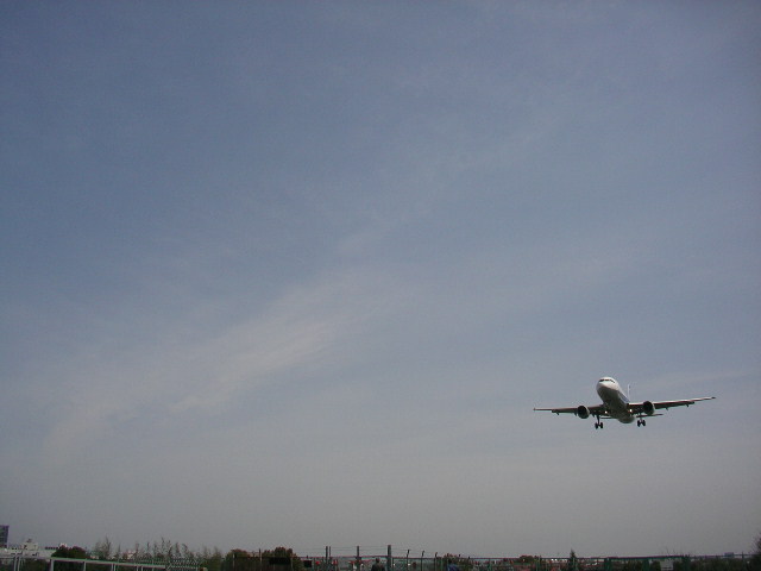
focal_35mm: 37
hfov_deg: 50.1
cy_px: 286
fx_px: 813
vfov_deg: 38.7
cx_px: 380
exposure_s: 1/1250
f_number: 6.9
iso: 50
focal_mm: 5.7
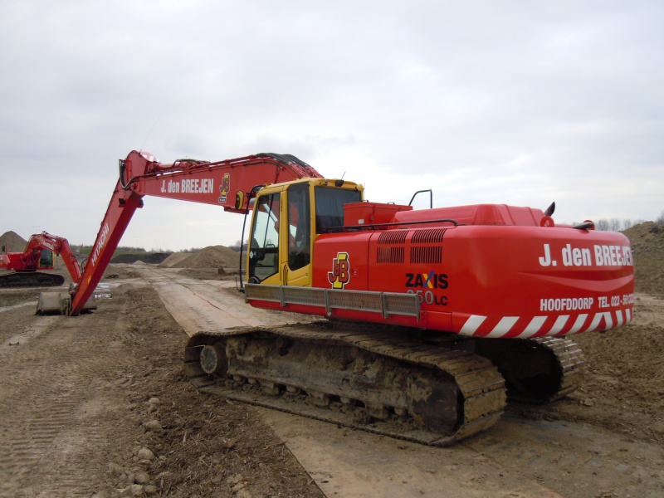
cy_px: 249
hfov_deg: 60.0
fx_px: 575
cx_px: 332
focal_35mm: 30
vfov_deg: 46.8
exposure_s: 1/160
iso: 100
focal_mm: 5.4
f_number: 3.5
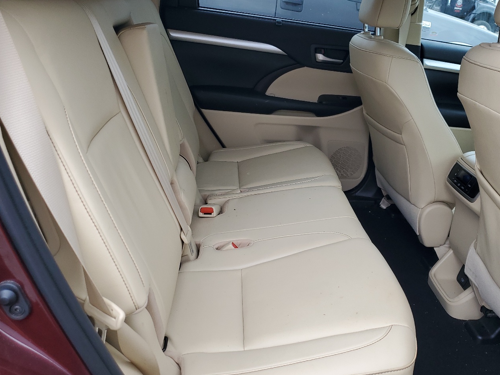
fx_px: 477
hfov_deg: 54.8
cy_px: 185
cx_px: 308
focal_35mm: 33
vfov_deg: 42.9
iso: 50
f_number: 1.5
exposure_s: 1/294
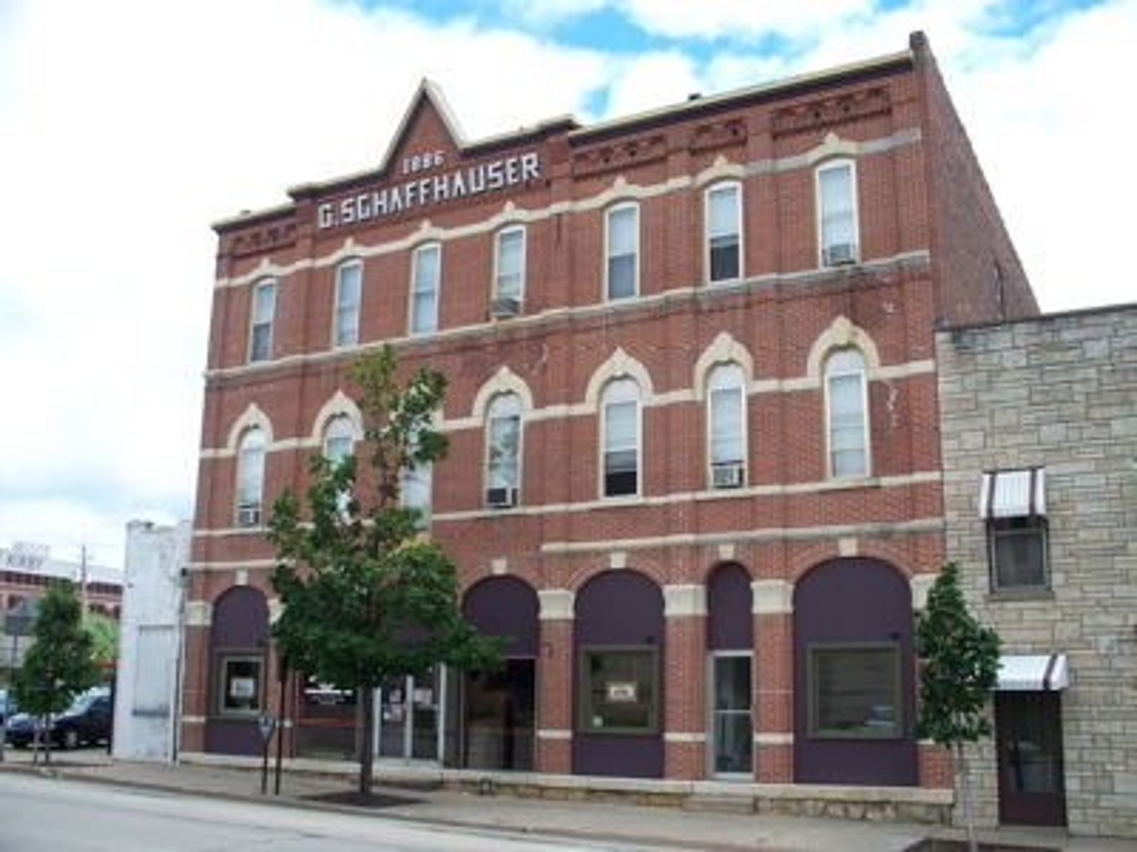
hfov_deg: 51.4
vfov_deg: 39.7
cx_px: 568
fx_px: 1182
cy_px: 426
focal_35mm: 36
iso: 64
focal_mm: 7.54
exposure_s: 1/500
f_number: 2.8
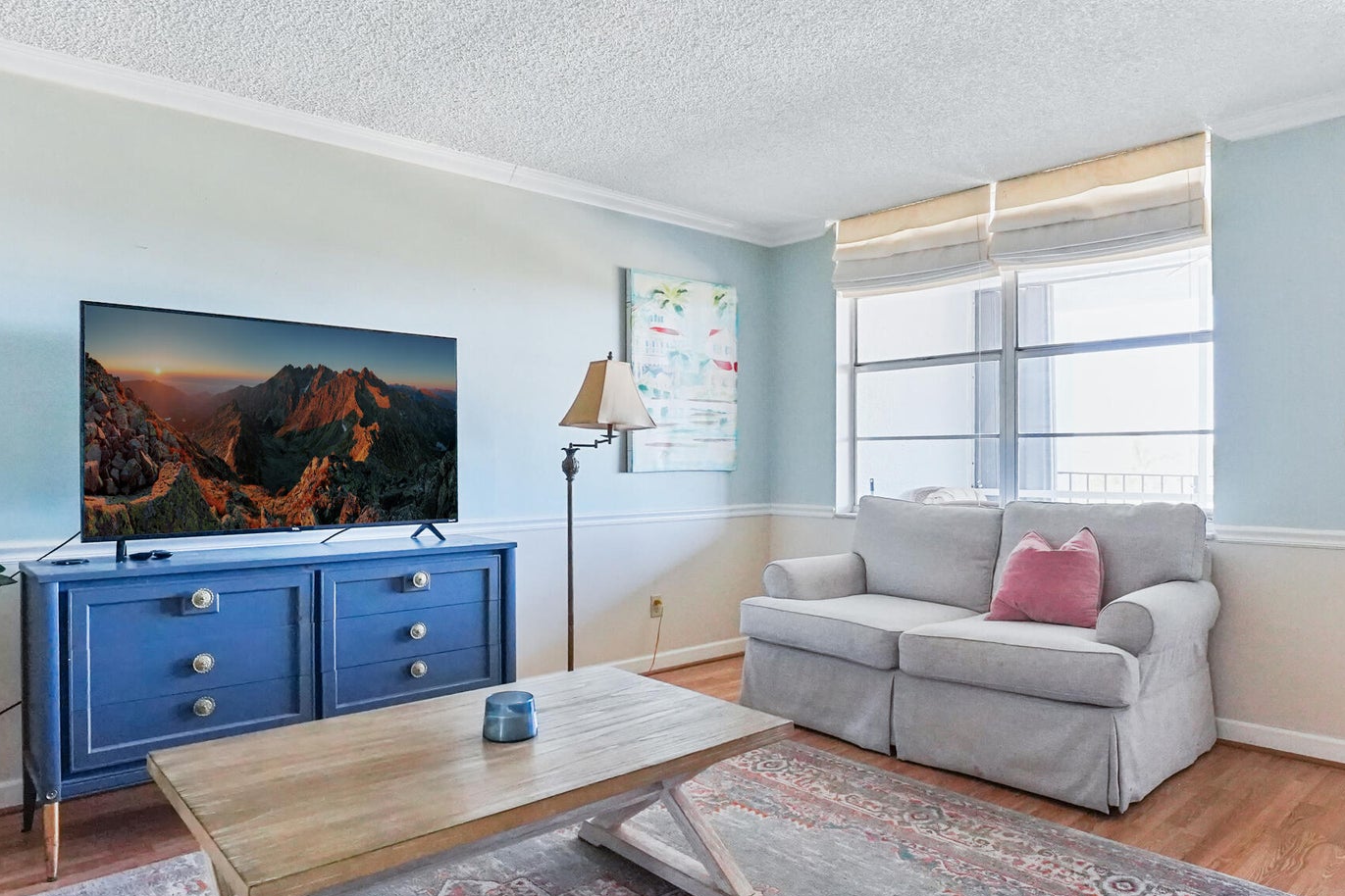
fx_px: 785
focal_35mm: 21
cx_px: 690
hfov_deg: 81.2
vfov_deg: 59.5
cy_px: 471
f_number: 4.5
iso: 8000
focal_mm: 12
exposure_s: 1/250
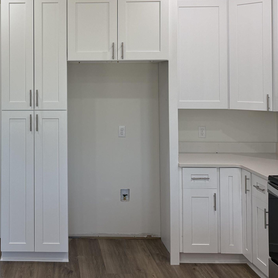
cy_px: 73
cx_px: 46
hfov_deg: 35.3
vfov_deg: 36.0
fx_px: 418
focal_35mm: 46
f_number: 1.78
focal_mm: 6.76
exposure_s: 1/225
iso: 125
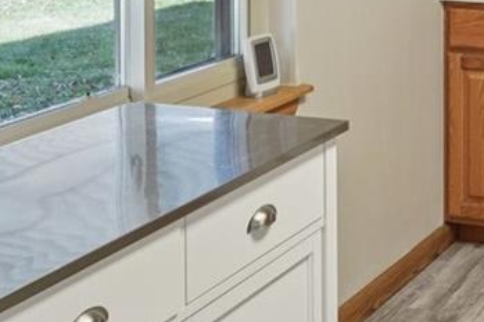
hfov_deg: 23.0
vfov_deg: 15.9
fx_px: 1054
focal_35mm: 78
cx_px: 632
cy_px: -164
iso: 400
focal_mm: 17.1
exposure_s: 1/8
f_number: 8
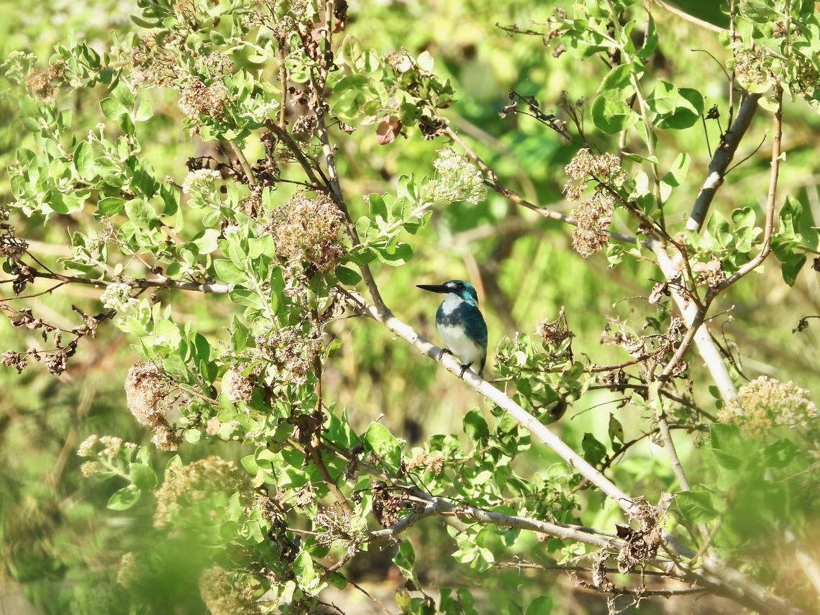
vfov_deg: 1.6
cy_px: 308
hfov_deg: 2.1
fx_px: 22030
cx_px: 410
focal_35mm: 930
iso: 100
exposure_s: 1/125
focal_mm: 167
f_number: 8
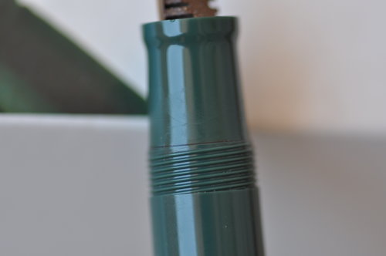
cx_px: 193
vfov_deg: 8.7
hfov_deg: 13.1
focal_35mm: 158
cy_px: 128
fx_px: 1687
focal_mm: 105
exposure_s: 1/320
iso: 200
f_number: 4.2
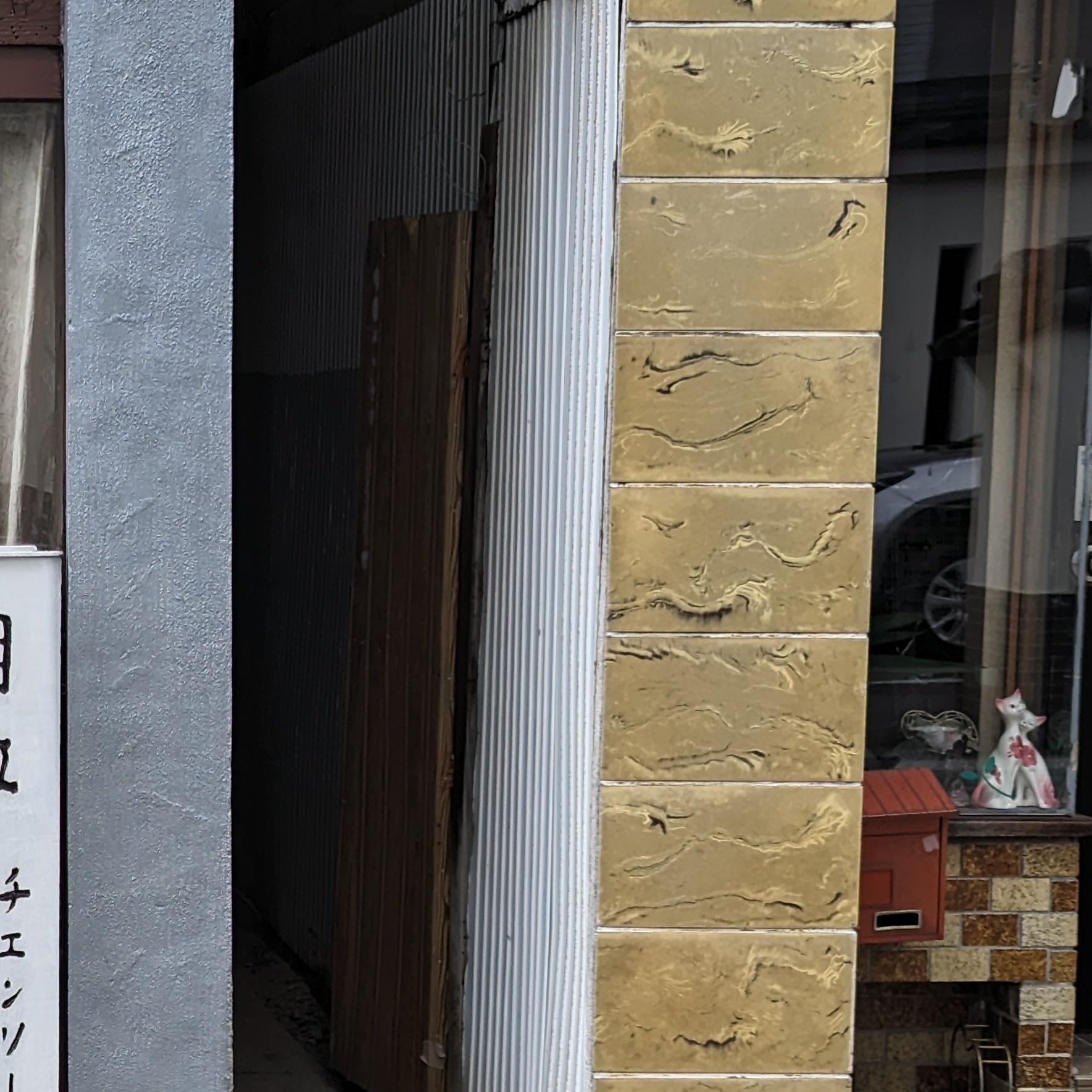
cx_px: -143
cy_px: 799
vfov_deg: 17.7
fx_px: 3498
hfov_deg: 17.1
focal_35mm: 98
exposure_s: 1/141
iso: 45
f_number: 1.85
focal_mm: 6.81
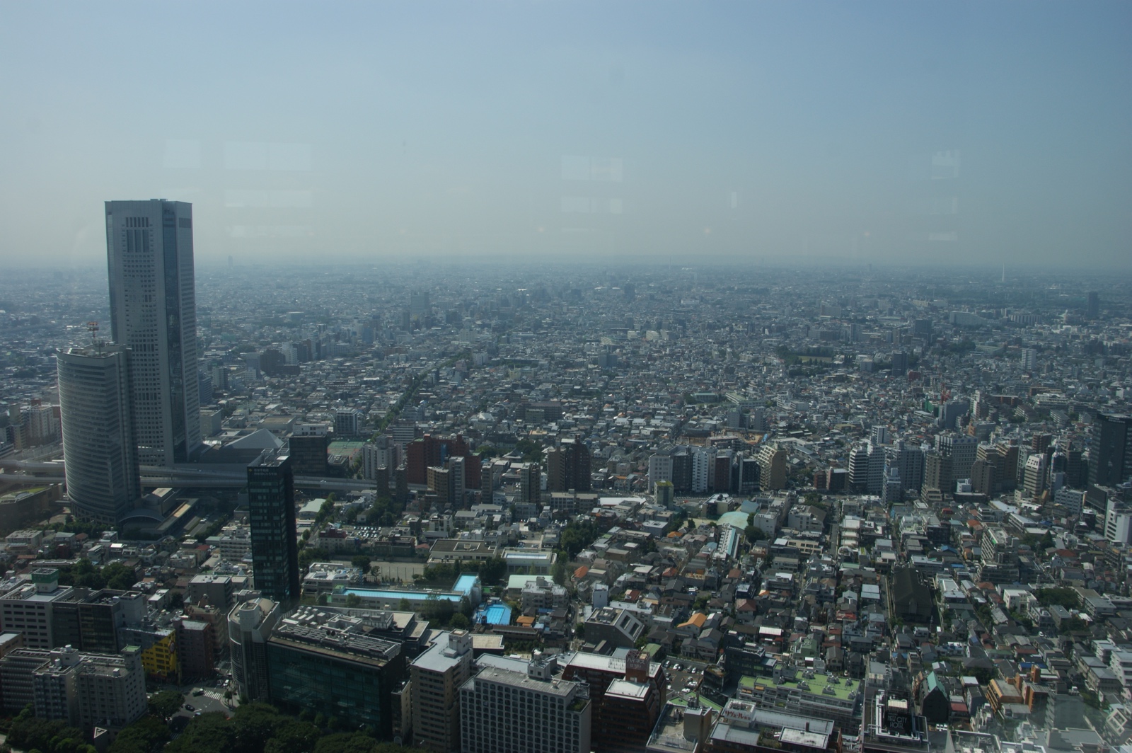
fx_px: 848
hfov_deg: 67.4
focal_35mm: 27
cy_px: 376
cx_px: 566
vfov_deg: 47.9
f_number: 10
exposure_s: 1/250
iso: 100
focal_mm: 18
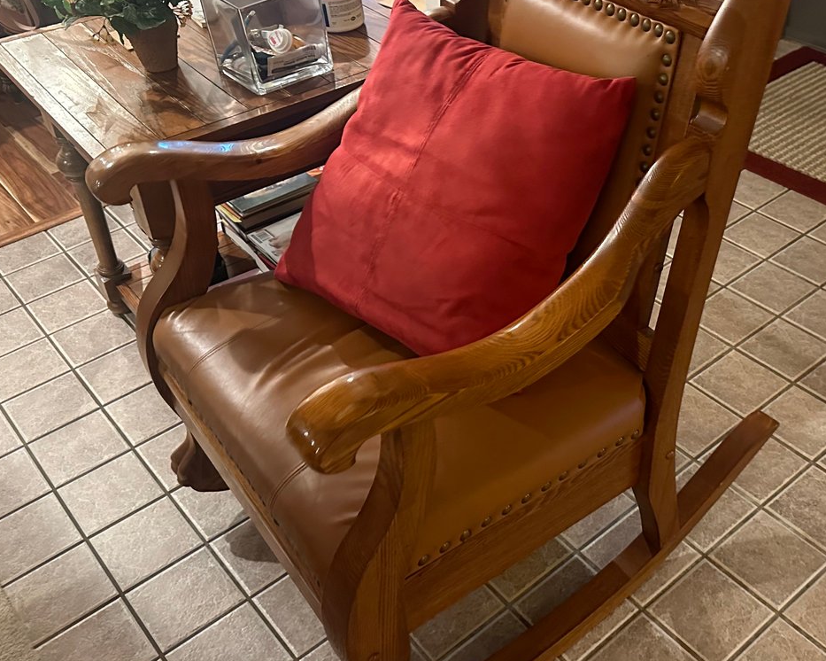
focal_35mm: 38
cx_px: 550
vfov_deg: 39.1
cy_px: 306
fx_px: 929
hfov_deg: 47.2
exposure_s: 1/40
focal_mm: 6.86
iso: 1000
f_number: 1.78
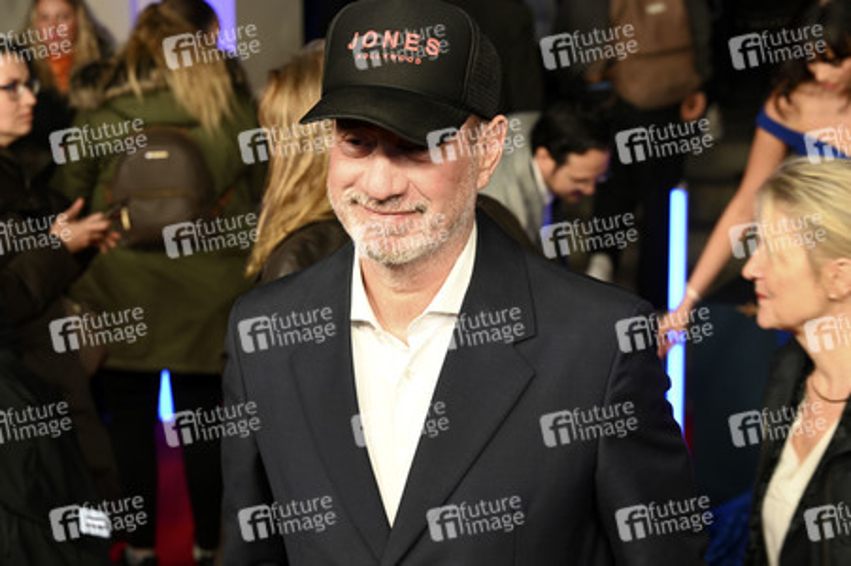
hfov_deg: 28.9
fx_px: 1653
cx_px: 426
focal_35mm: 70
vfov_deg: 19.4
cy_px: 283
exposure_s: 1/125
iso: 640
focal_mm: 70
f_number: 5.6
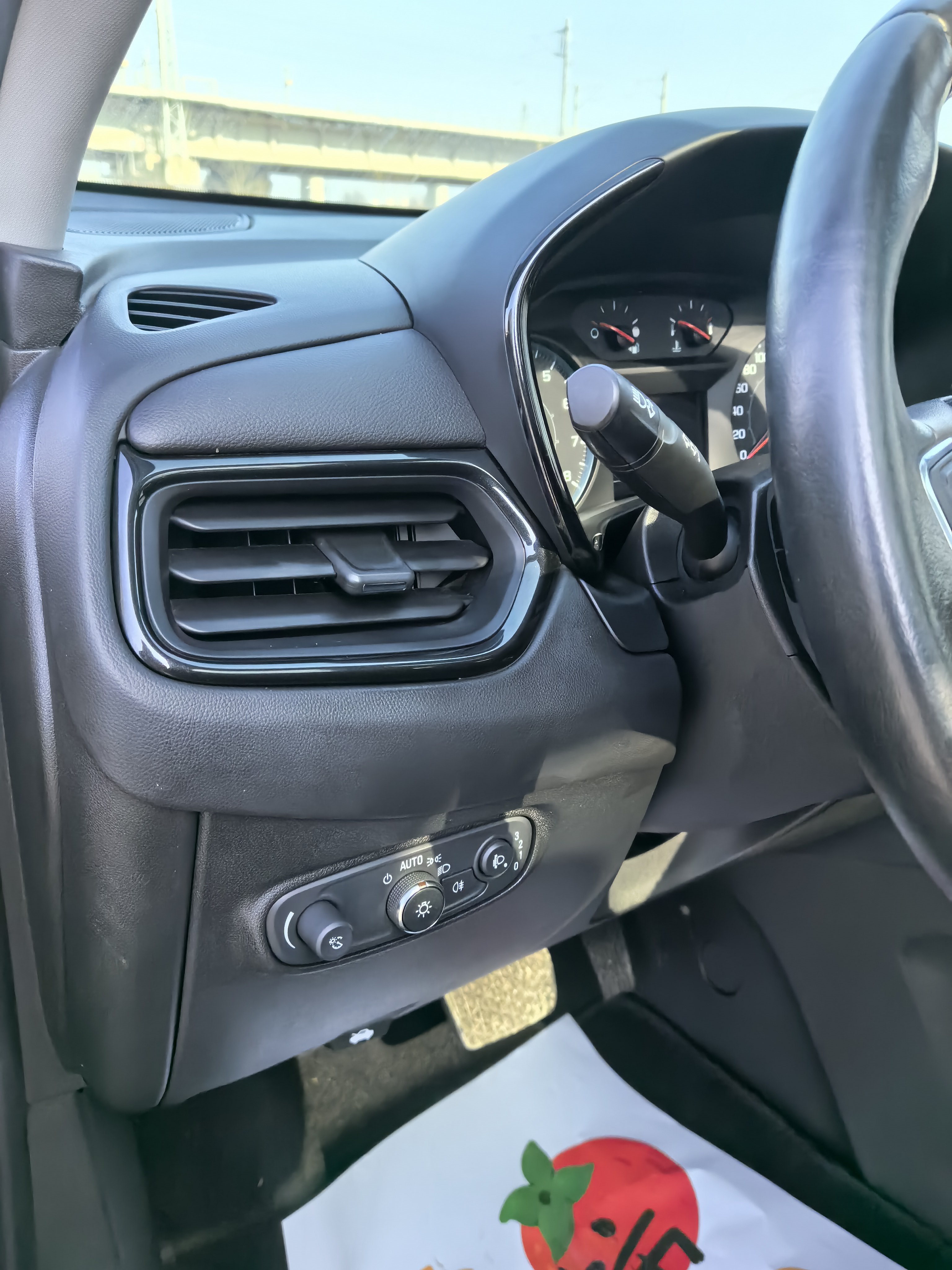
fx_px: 990
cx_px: 476
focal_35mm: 27
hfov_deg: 51.4
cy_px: 635
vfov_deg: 65.3
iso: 125
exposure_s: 1/1938
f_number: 1.8
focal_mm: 5.35
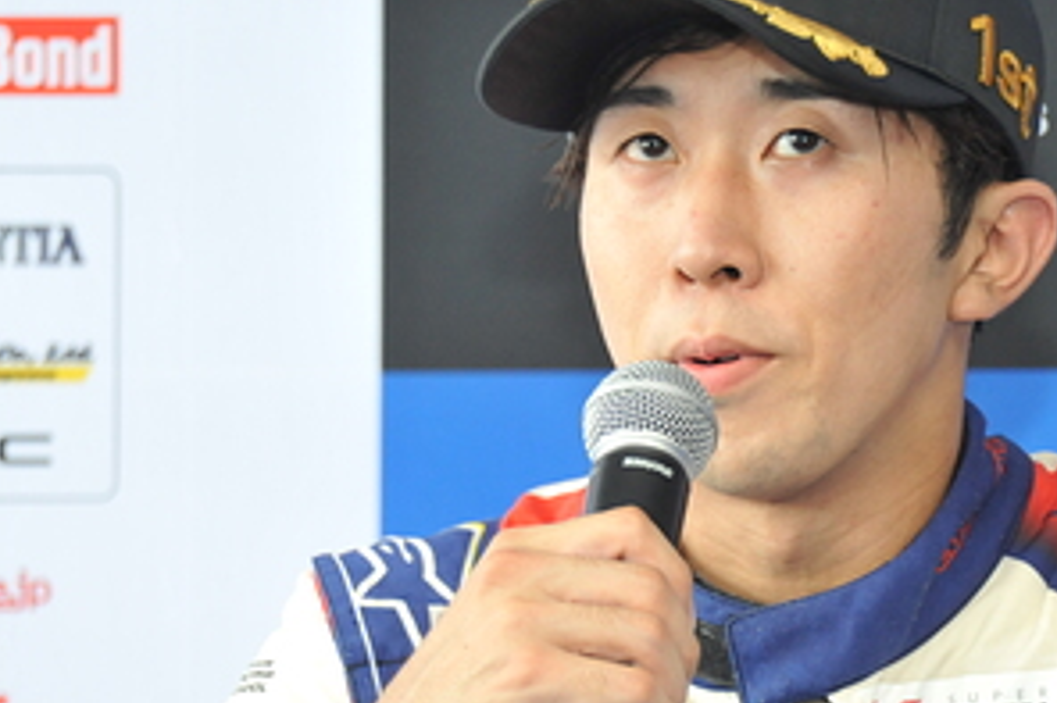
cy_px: 419
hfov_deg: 9.0
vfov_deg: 6.0
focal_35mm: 228
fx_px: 6690
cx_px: 607
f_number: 5.6
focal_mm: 125
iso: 2200
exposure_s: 1/250
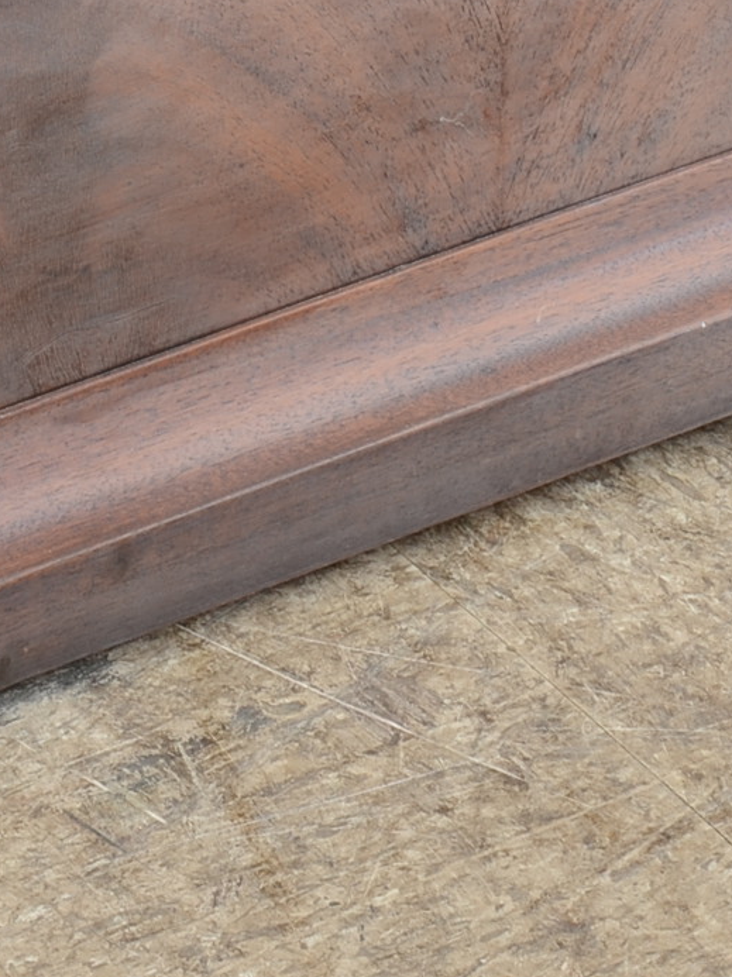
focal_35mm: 297
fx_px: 8382
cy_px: -130
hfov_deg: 5.0
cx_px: 73
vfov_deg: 6.6
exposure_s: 1/125
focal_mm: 58
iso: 125
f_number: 10
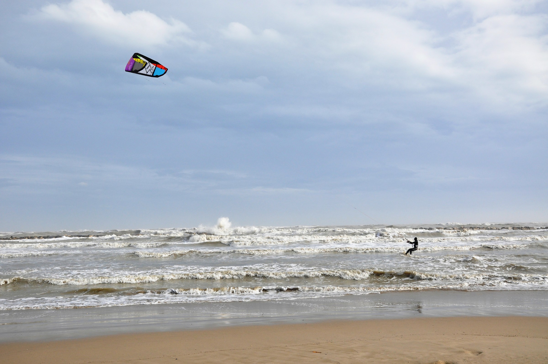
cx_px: 274
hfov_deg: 49.6
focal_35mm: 39
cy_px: 182
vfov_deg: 34.1
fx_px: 593
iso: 800
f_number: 9
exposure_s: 1/2000
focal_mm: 26
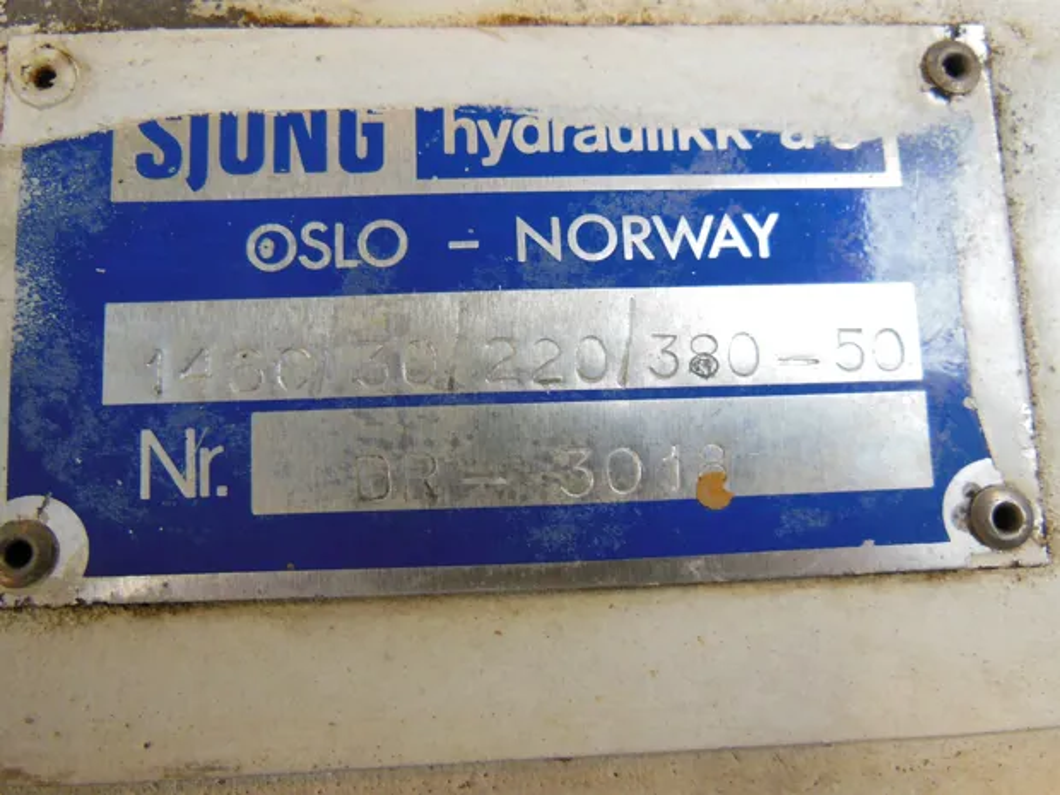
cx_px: 530
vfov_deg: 54.9
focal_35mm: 25
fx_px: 766
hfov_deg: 69.4
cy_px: 398
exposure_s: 1/60
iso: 400
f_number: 3.5
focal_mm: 4.5
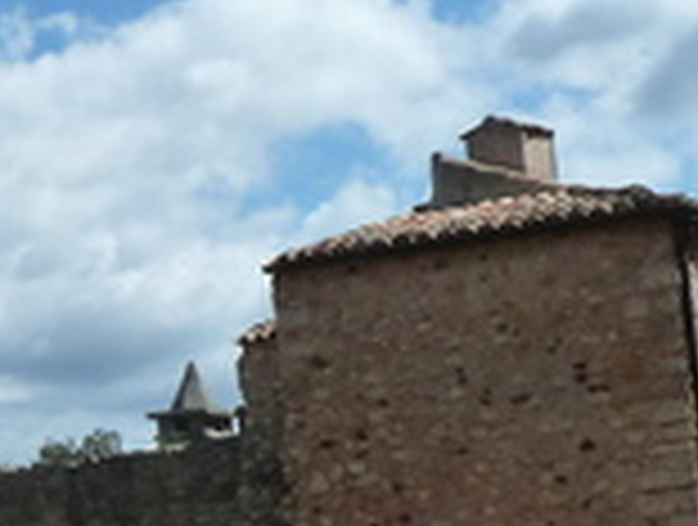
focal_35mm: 103
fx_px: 2082
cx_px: -419
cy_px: 319
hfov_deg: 16.8
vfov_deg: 14.4
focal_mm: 4.1
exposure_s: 1/400
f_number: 5.6
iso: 125
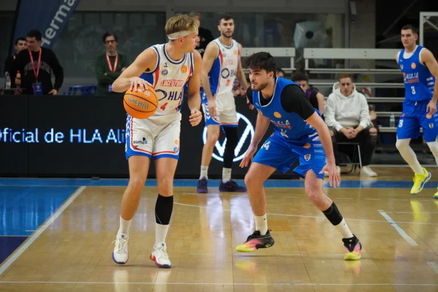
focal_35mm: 237
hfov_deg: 8.7
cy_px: 146
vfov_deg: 5.8
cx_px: 219
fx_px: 2883
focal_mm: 158
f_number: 5.6
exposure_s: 1/1000
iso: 6400
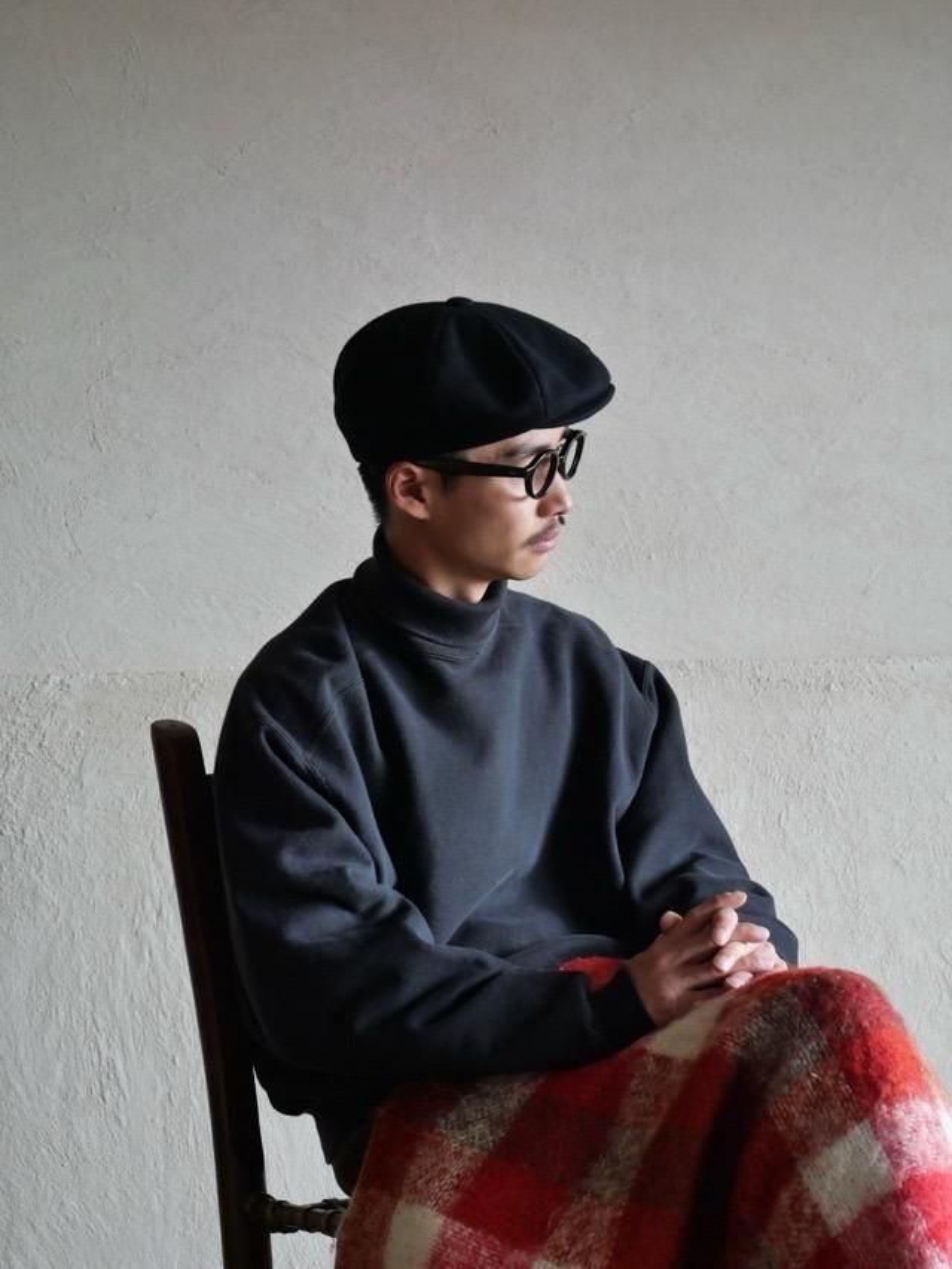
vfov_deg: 24.4
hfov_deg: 18.4
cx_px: 476
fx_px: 2933
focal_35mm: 80
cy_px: 634
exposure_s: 1/100
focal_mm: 40
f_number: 3.9
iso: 1250
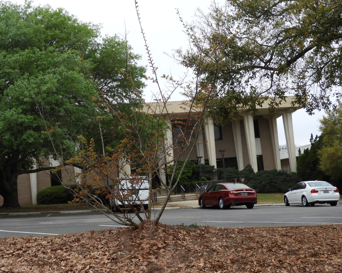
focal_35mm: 49
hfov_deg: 37.8
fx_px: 496
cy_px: 135
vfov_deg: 30.8
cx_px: 129
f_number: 3.8
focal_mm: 7.2
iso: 100
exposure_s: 1/250
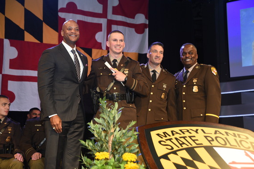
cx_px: 127
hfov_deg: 38.2
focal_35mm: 52
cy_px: 84
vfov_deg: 26.0
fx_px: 367
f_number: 4
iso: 1600
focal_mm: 52
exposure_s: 1/250
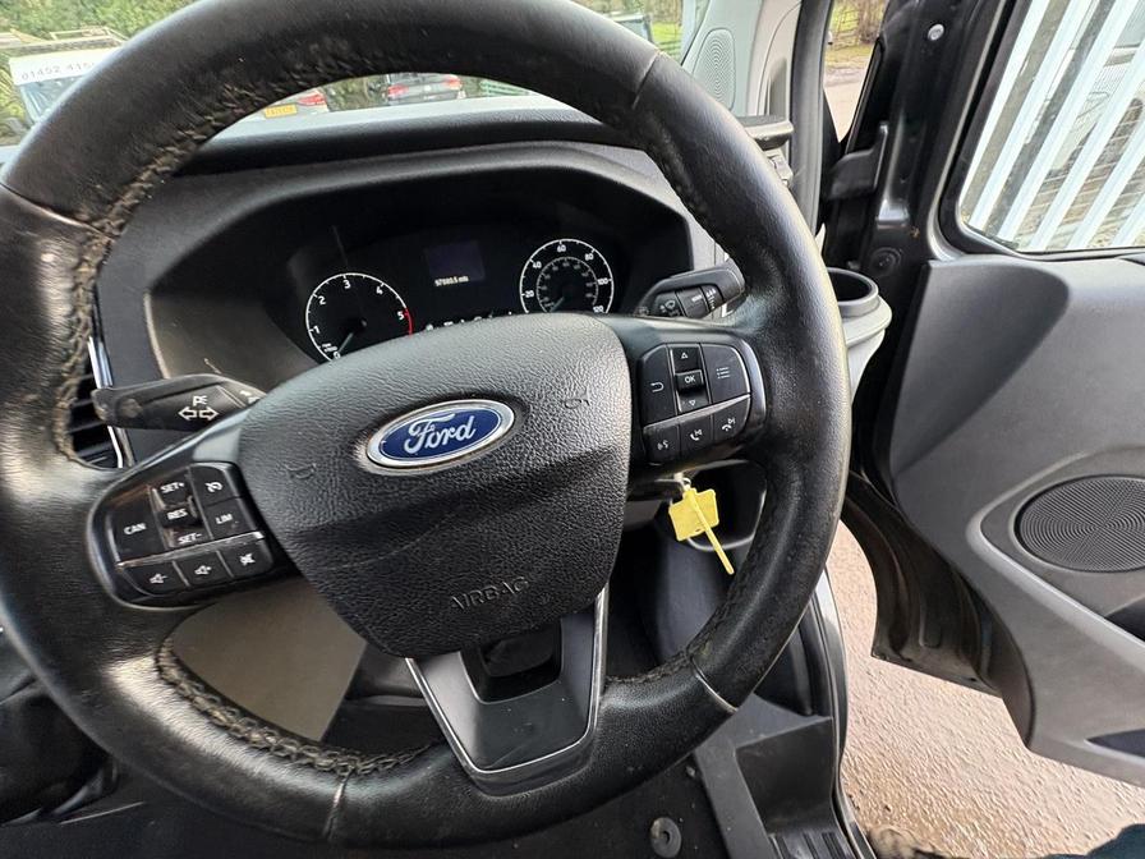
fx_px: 463
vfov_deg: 85.7
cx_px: 572
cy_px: 430
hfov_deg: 102.1
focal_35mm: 14
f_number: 2.2
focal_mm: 2.22
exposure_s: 1/60
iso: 320
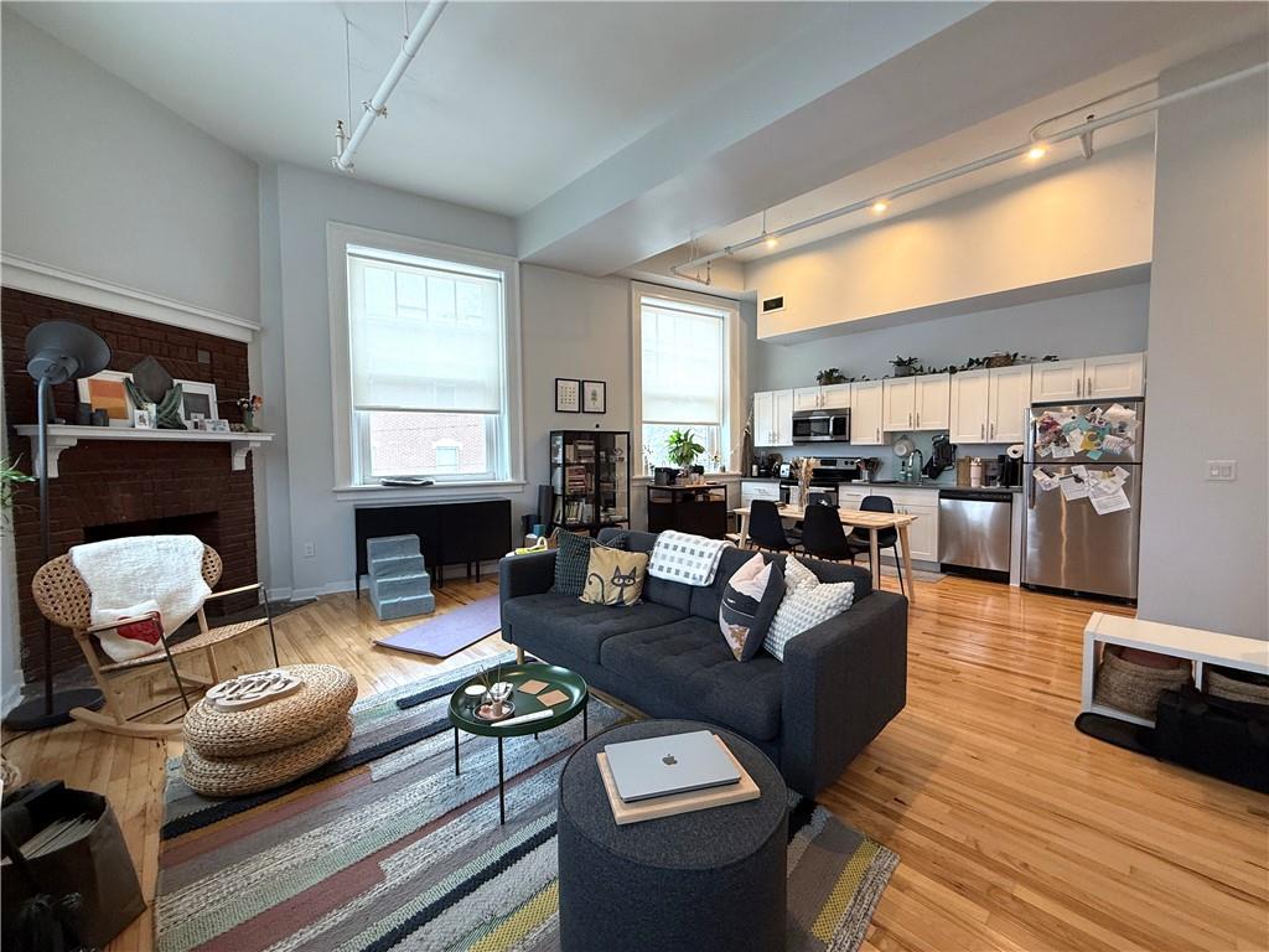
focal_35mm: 14
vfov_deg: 85.7
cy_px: 476
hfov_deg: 102.1
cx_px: 634
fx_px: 513
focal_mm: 2.22
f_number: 2.2
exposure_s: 1/120
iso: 160
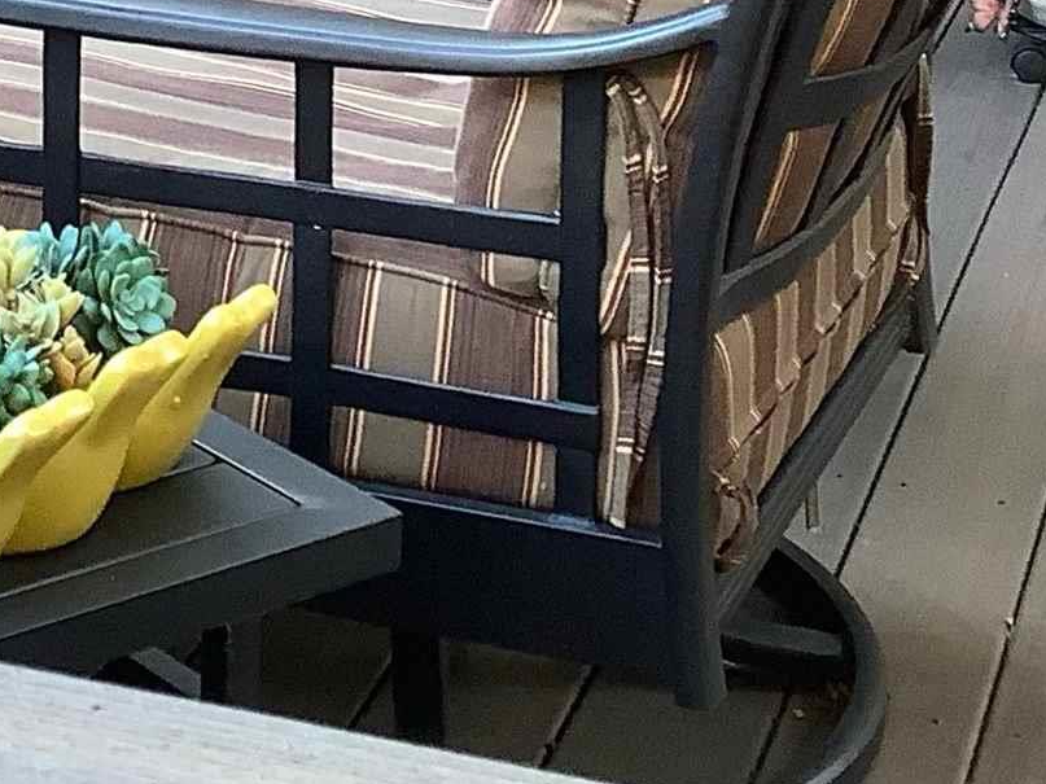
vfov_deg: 11.9
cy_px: -456
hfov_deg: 16.6
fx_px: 3565
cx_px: 263
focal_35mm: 118
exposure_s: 1/60
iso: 100
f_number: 2.4
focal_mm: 3.3
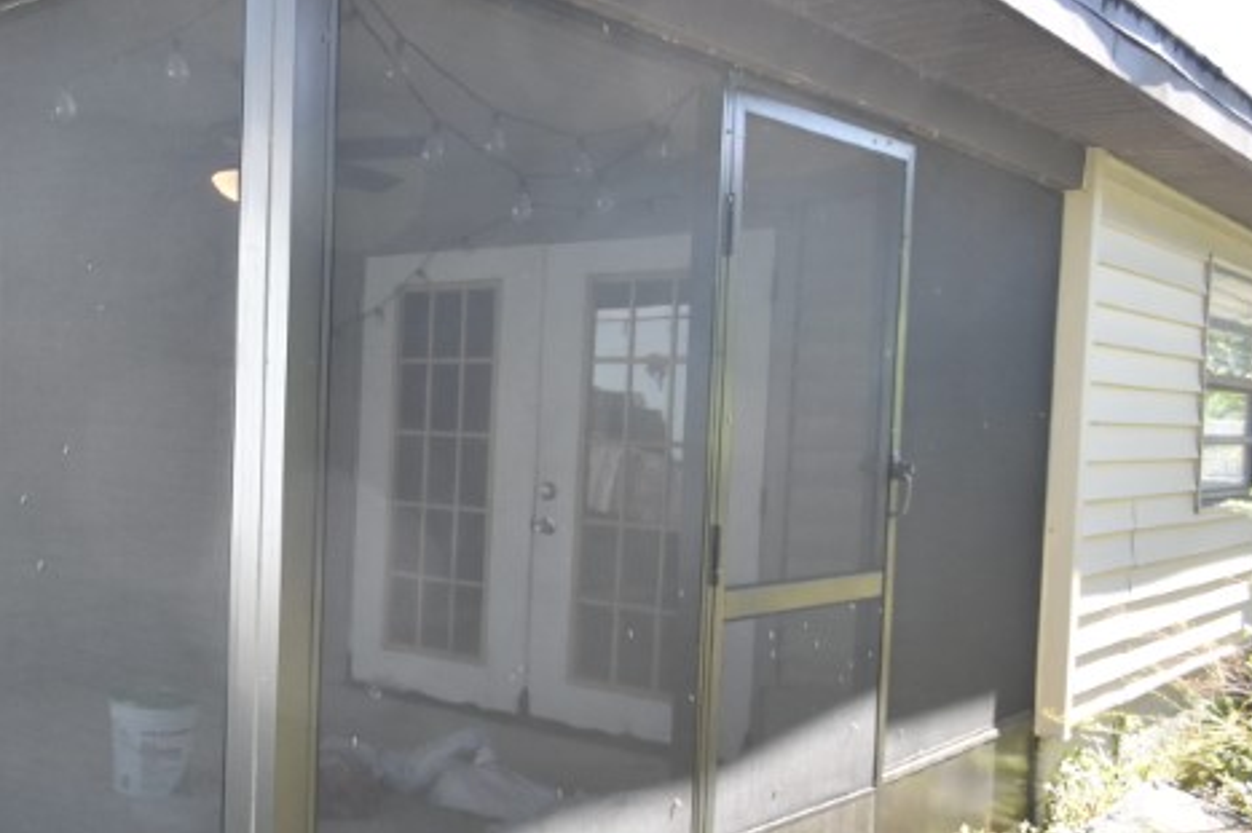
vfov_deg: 35.9
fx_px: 1286
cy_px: 450
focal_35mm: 37
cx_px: 83
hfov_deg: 46.0
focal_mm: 10
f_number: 3.5
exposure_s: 1/1000
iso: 800
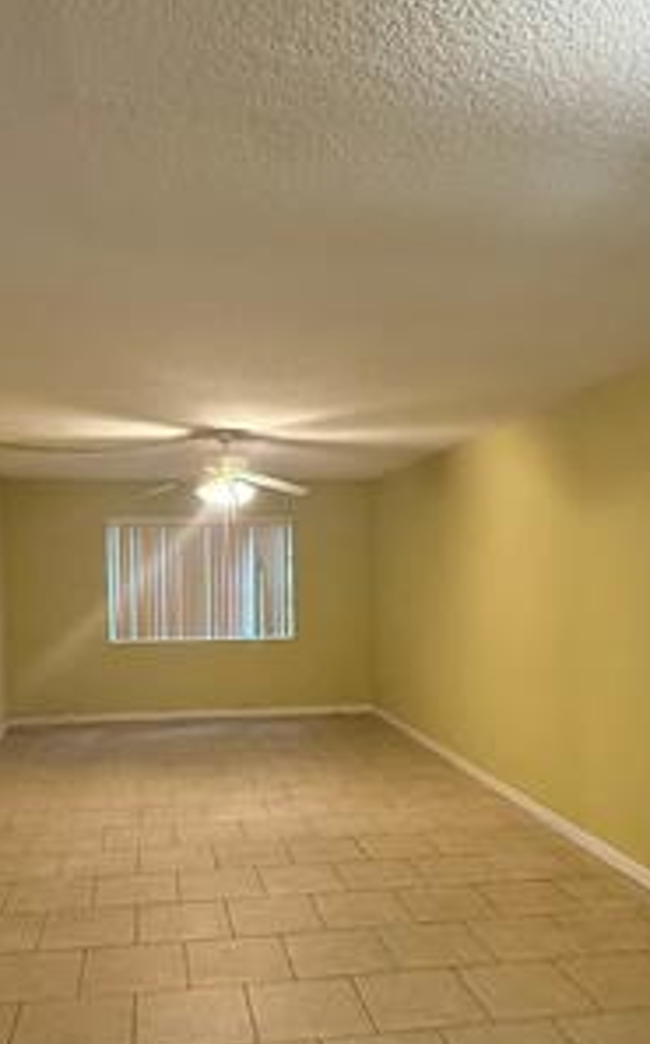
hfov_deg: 41.6
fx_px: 852
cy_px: 626
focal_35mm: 30
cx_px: 274
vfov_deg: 62.4
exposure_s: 1/60
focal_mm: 2.22
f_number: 2.2
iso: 640
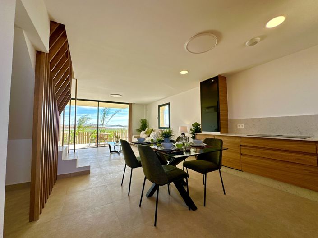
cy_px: 119
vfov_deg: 85.6
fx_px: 129
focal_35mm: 14
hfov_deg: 102.1
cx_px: 159
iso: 40
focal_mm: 2.22
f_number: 2.2
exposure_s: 1/424
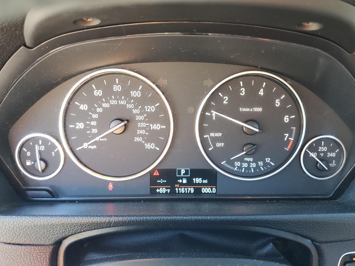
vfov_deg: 53.1
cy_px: 133
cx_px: 178
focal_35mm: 26
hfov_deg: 67.3
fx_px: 267
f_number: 1.5
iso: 103
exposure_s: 1/60.2
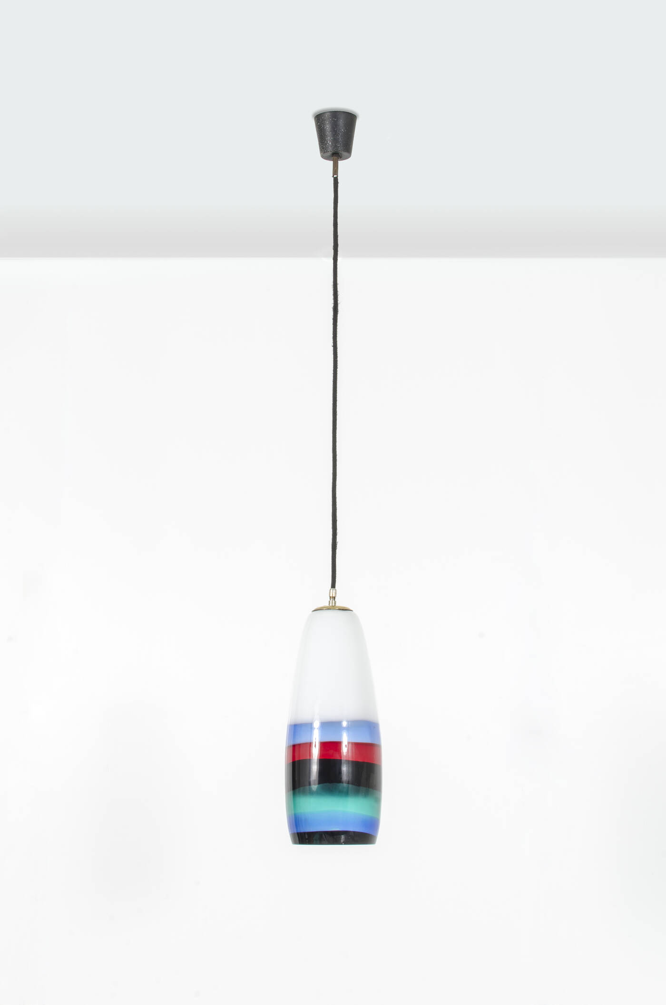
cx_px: 333
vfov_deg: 37.9
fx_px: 1463
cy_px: 502
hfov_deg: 25.6
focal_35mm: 52
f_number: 16
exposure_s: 1/160
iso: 100
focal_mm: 35
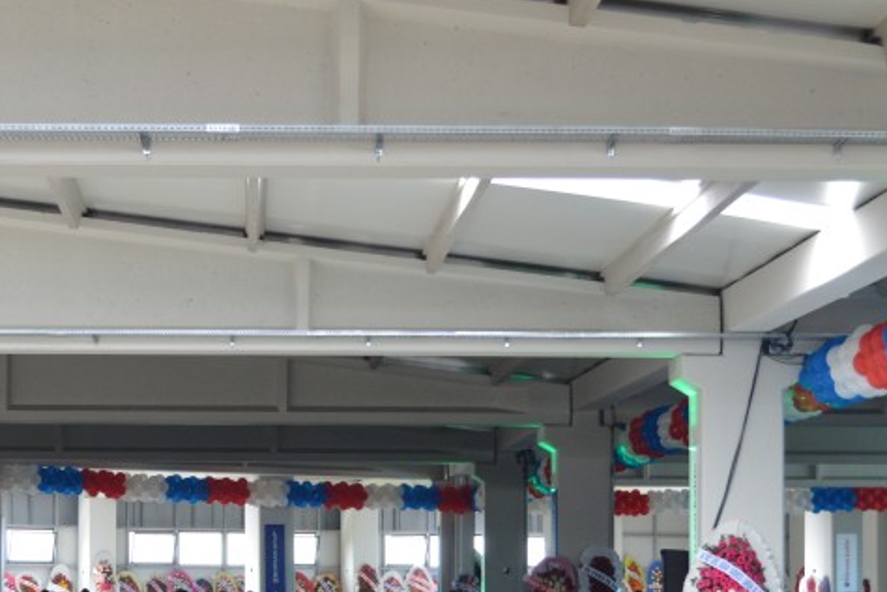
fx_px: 2247
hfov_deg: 22.2
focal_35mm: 91
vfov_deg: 14.8
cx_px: 250
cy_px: 519
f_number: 4.5
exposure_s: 1/80
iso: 400
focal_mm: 25
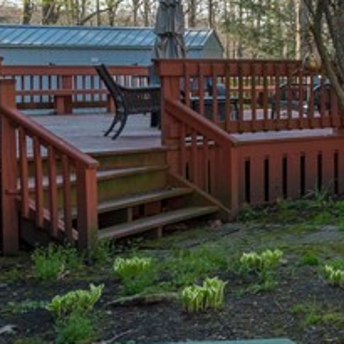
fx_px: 708
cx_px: 699
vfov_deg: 26.9
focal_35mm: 63
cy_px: 85
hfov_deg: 18.0
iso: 200
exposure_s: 1/160
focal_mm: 14
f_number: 9
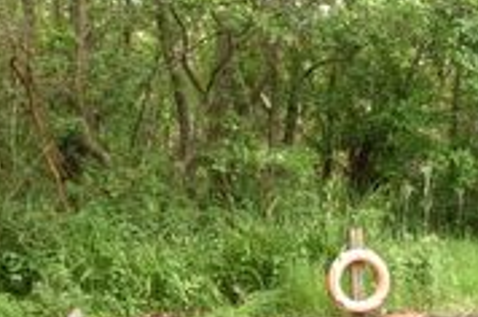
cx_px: 534
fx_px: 782
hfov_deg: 30.2
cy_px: 373
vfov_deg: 21.4
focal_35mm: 59
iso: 400
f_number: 6.3
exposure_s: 1/160
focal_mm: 10
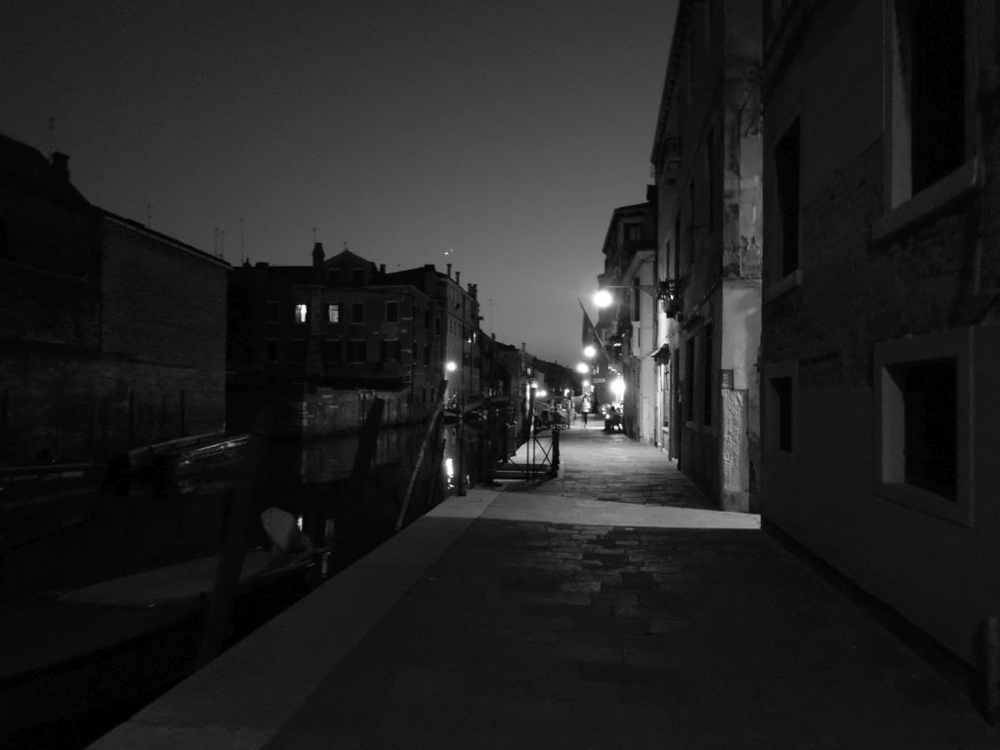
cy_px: 375
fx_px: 693
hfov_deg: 71.6
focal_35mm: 24
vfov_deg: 56.8
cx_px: 500
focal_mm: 4.3
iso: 800
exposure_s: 1/3
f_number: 1.8
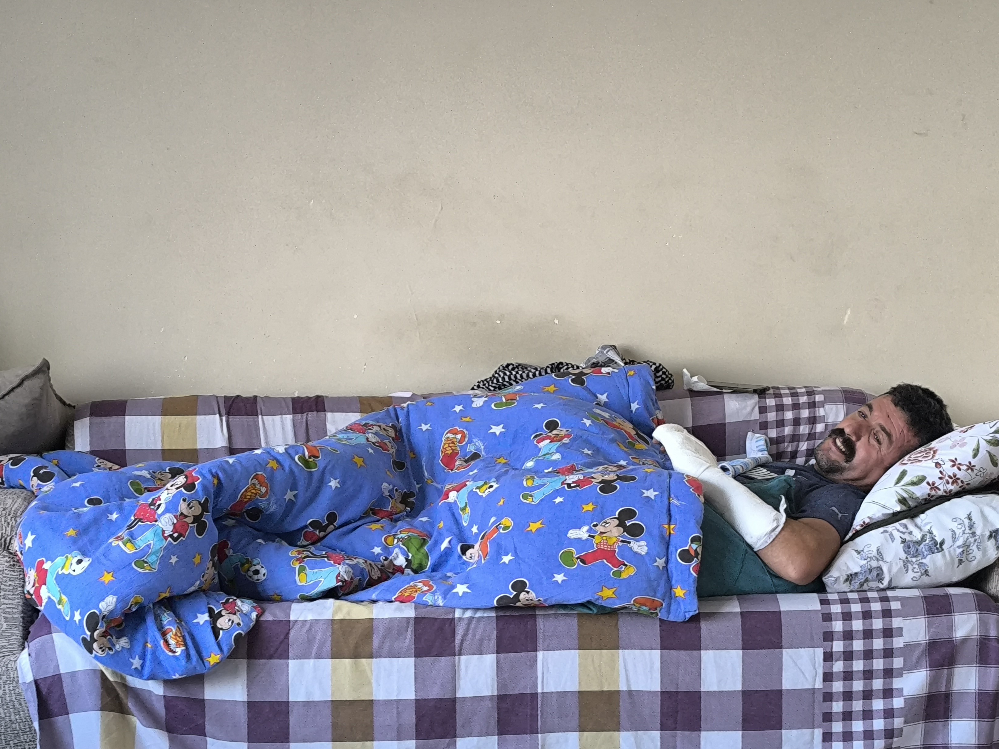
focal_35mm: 70
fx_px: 2020
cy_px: 436
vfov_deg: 21.0
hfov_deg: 27.8
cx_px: 461
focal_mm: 6.14
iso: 400
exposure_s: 1/50
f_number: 1.65
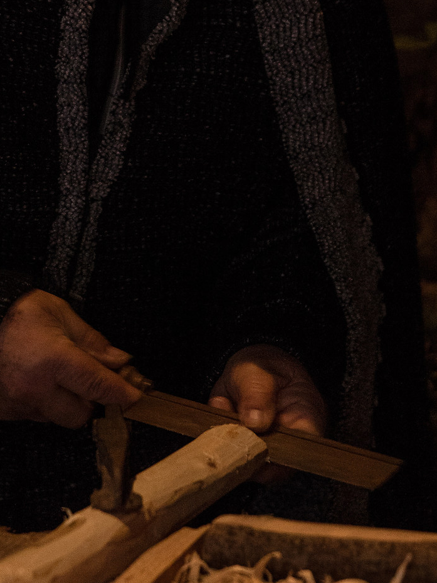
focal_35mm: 174
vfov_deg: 11.3
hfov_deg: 8.5
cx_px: 123
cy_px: 140
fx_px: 2928
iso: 3200
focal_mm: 70
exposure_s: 1/125
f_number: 4
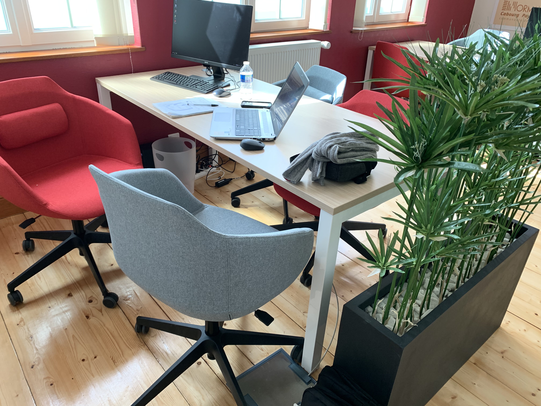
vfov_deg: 53.1
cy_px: 203
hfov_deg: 67.3
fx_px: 406
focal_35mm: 26
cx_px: 270
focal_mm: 4.25
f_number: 1.8
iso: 100
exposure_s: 1/77
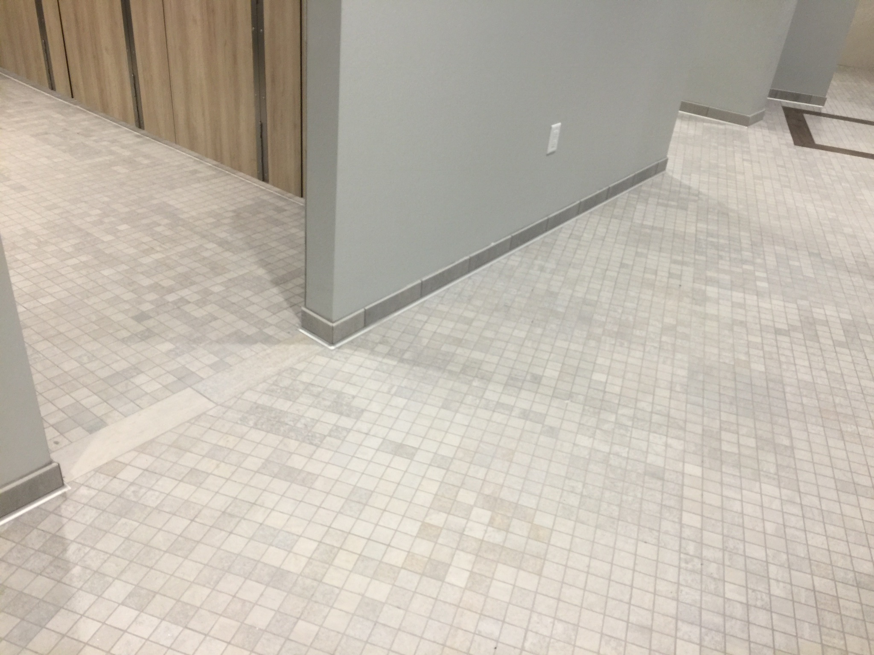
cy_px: 328
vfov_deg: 48.2
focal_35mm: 29
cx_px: 437
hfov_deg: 61.7
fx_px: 732
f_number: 2.2
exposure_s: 1/30
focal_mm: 4.15
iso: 50
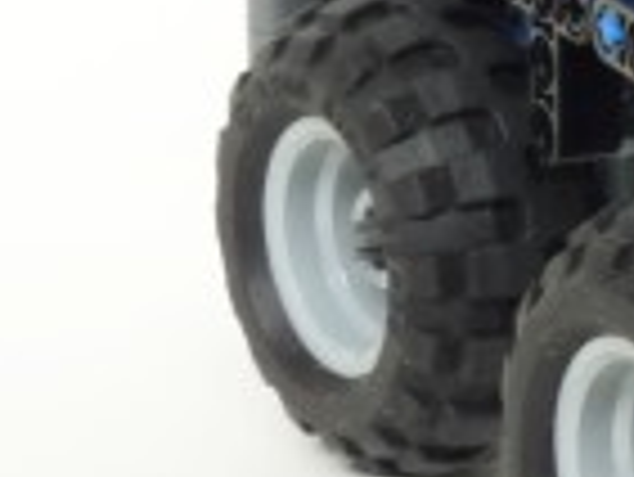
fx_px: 3849
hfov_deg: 8.5
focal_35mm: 210
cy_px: 238
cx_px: 1569
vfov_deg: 7.1
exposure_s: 1/10
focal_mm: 6.6
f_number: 8
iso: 100
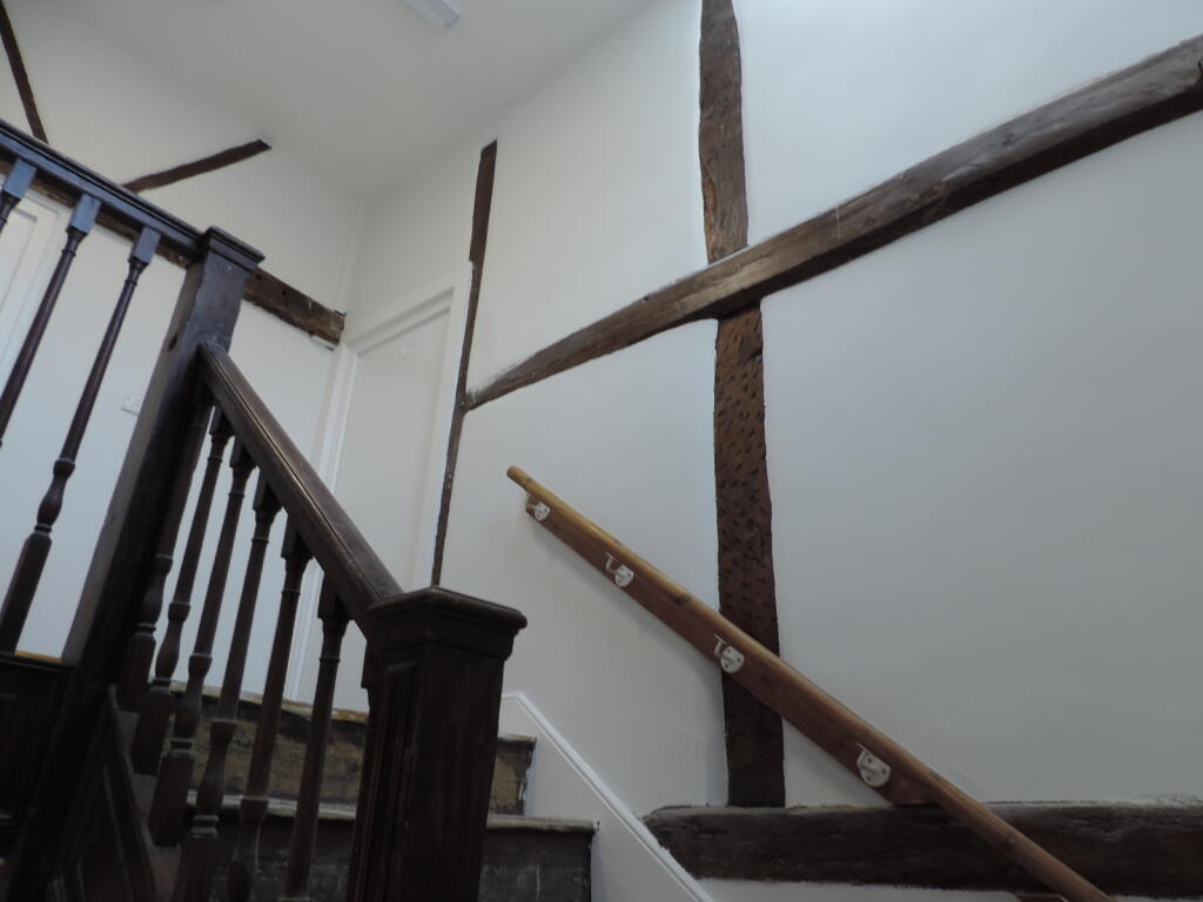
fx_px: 834
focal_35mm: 24
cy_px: 451
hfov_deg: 71.6
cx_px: 602
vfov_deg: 56.8
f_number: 3
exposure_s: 1/30
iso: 160
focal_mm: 4.3
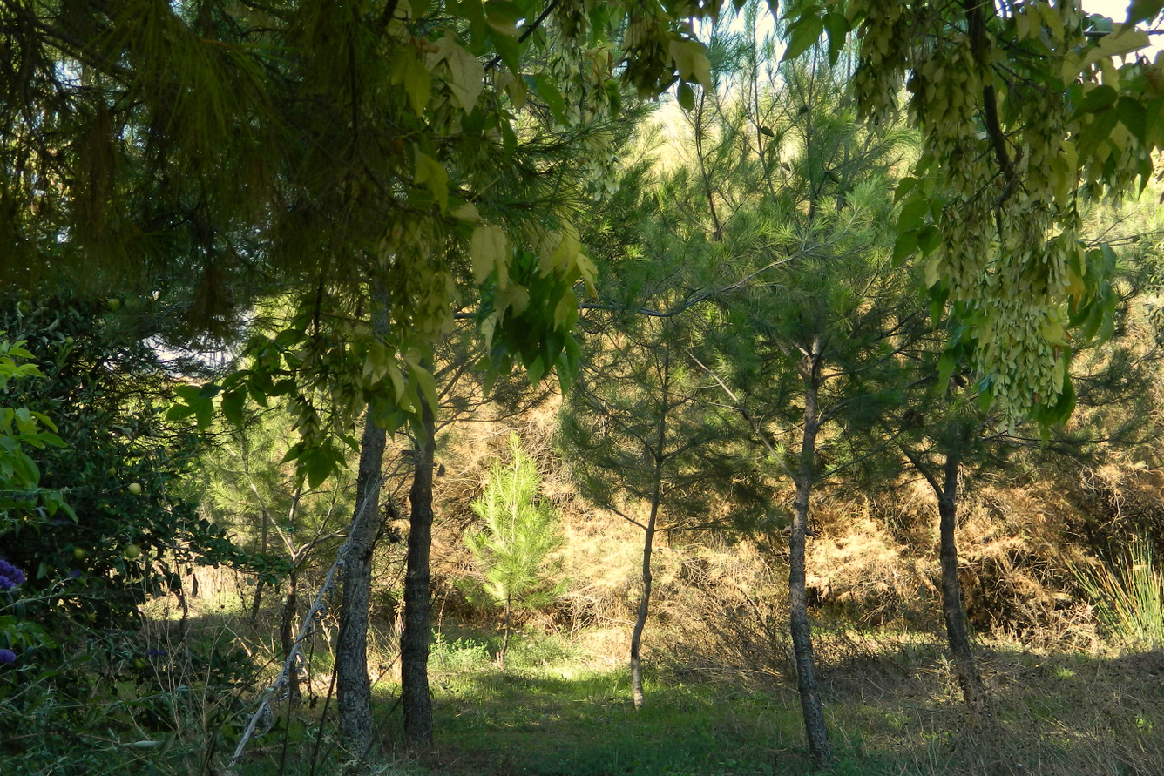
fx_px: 2296
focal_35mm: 71
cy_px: 442
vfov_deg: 19.2
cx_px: 563
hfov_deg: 28.4
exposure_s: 1/100
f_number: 3.8
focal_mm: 10.2
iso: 80
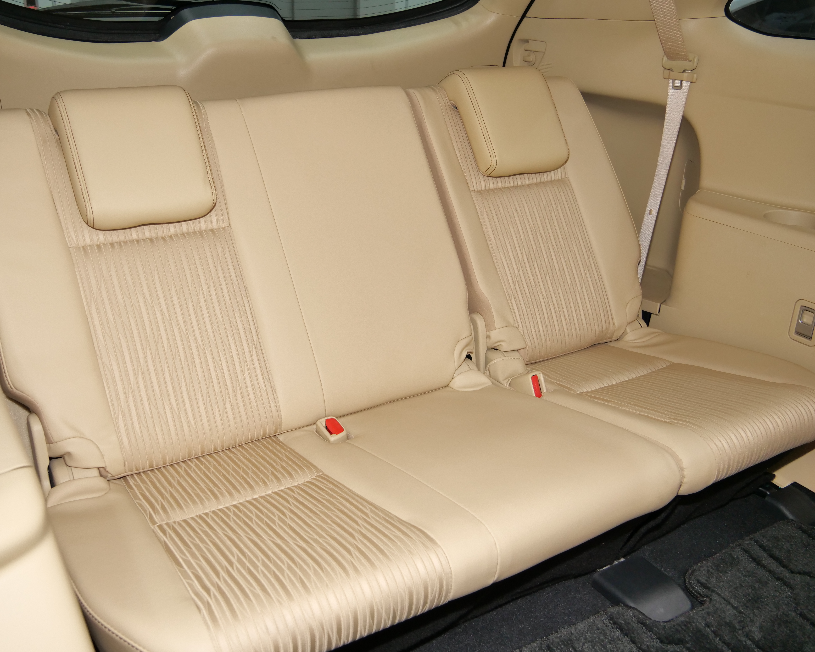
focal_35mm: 32
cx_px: 372
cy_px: 322
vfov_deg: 45.8
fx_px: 772
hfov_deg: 55.6
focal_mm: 15
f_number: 3.7
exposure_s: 1/30
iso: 800
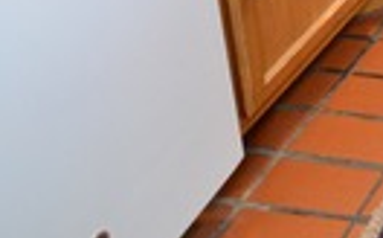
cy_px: -354
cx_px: 783
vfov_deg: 12.3
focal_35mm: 81
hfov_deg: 17.4
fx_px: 849
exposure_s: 1/40
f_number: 3.2
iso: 800
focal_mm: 11
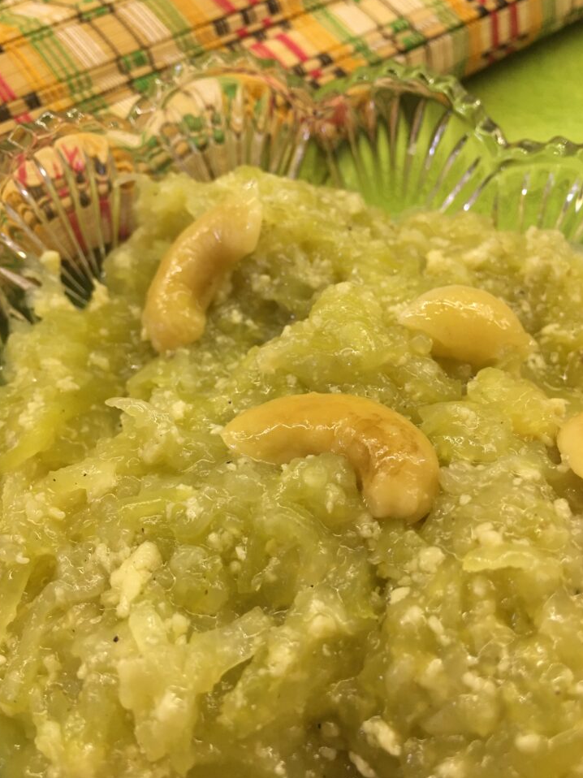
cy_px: 365
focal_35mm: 31
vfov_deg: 58.3
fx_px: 696
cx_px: 287
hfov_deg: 45.4
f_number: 2.2
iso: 80
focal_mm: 4.15
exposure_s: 1/17
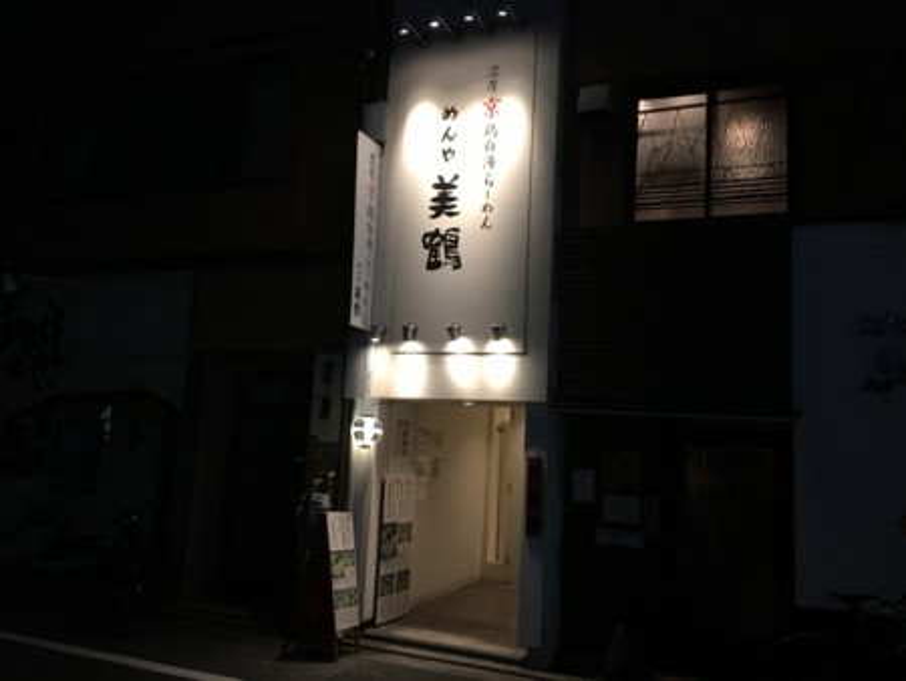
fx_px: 759
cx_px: 453
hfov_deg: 61.6
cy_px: 340
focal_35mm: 29
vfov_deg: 48.3
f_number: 2.2
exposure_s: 1/15
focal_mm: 4.15
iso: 40
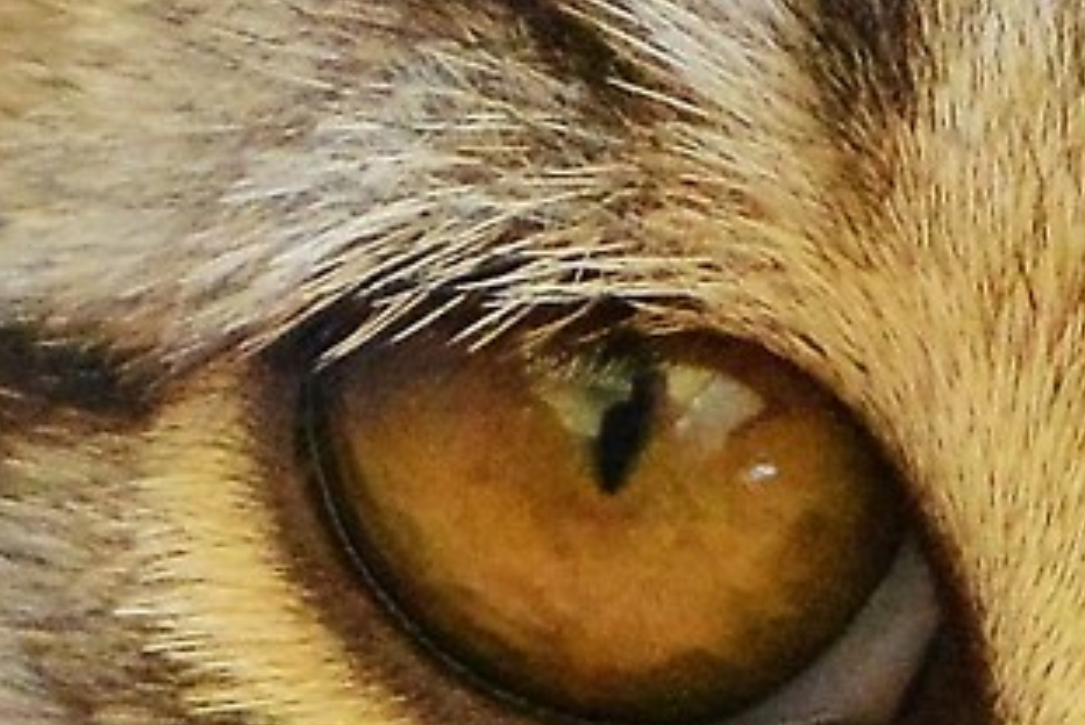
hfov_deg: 3.2
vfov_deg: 2.2
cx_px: 1364
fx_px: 19181
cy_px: 216
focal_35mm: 636
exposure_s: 1/500
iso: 1400
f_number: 5.6
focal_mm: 55
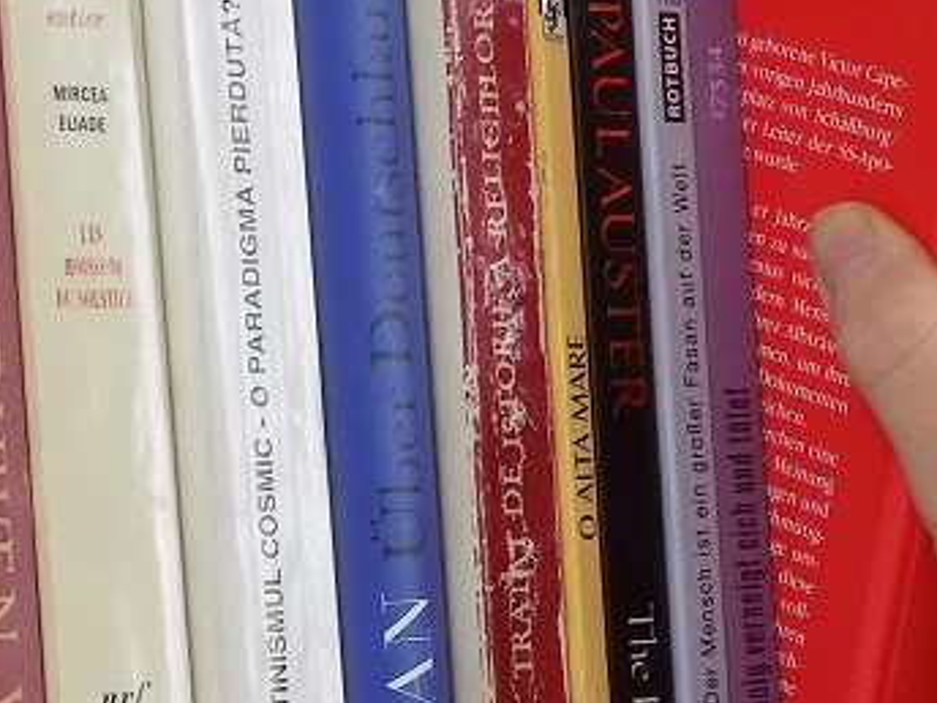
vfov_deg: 10.2
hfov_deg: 13.8
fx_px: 3871
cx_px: 305
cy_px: 807
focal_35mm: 143
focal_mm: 7.3
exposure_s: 1/30
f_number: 3.6
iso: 160
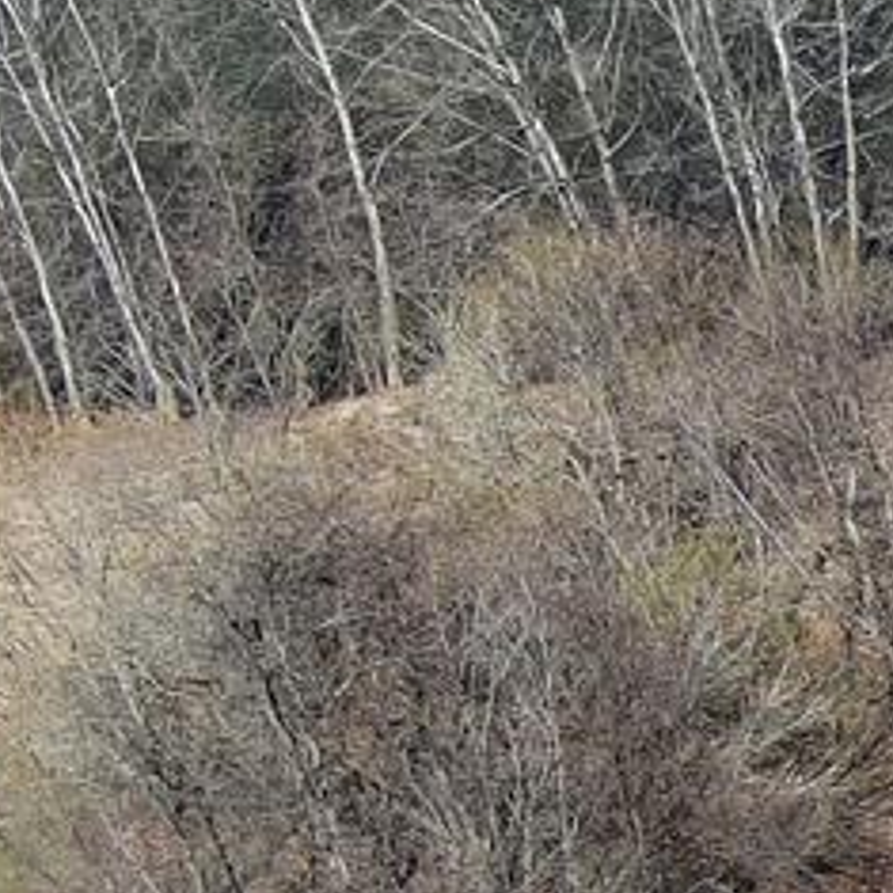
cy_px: 1195
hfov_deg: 6.8
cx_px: 3291
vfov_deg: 8.0
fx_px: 6275
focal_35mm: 215
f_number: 2.8
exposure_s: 1/945
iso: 100
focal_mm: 10.57
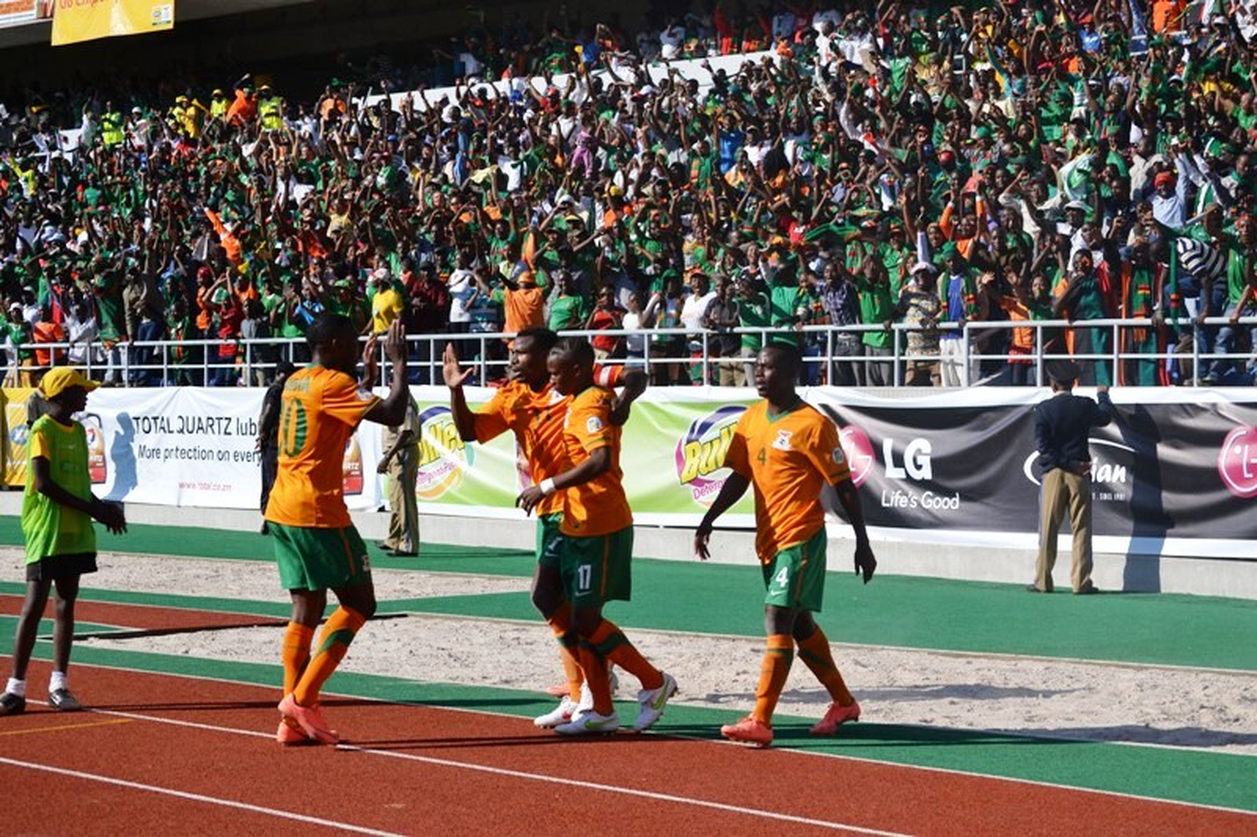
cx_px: 628
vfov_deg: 16.5
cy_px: 418
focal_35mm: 82
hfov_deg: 24.6
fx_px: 2880
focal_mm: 55
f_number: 6.3
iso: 400
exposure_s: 1/1600
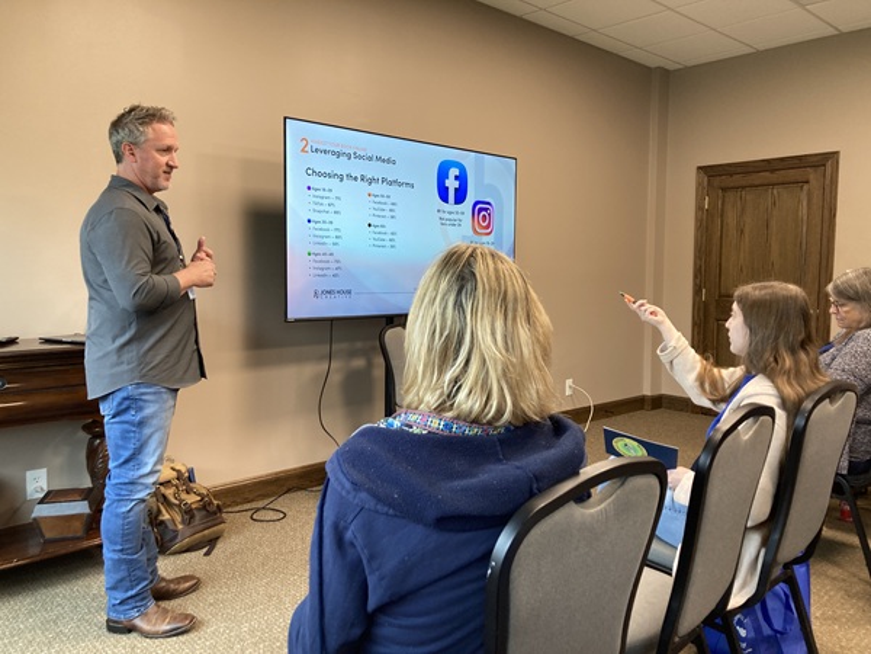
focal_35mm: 28
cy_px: 327
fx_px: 705
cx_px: 436
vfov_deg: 49.7
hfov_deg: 63.4
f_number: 1.8
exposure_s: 1/60
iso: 100
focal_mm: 3.99
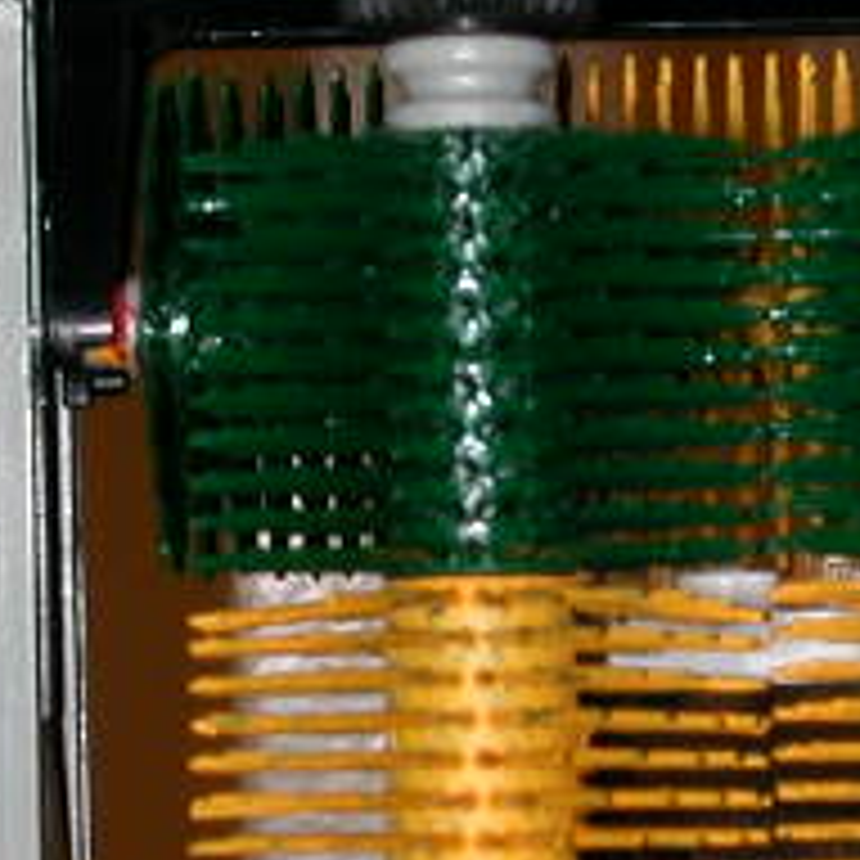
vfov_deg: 9.2
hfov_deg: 9.2
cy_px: 662
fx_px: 5340
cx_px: 792
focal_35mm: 190
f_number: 5.9
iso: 100
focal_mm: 9.7
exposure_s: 1/59.9
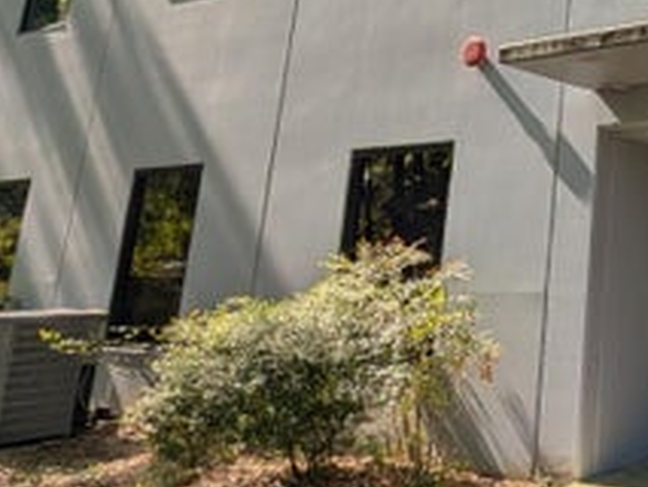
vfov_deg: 38.7
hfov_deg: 36.6
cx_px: 812
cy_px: 122
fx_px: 674
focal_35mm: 36
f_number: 1.7
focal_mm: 2.02
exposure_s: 1/3077
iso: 48
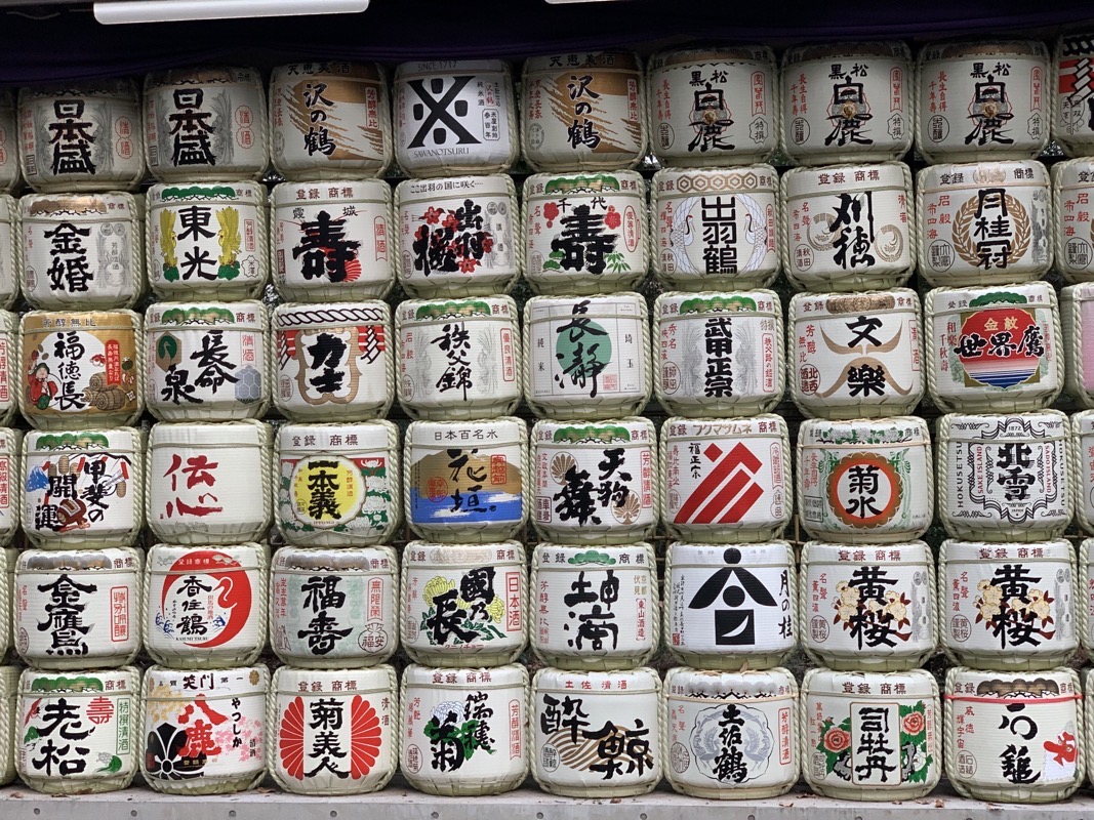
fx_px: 1643
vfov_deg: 28.0
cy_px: 410
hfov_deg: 36.8
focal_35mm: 52
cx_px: 547
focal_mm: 6
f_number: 2.4
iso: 125
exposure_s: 1/88
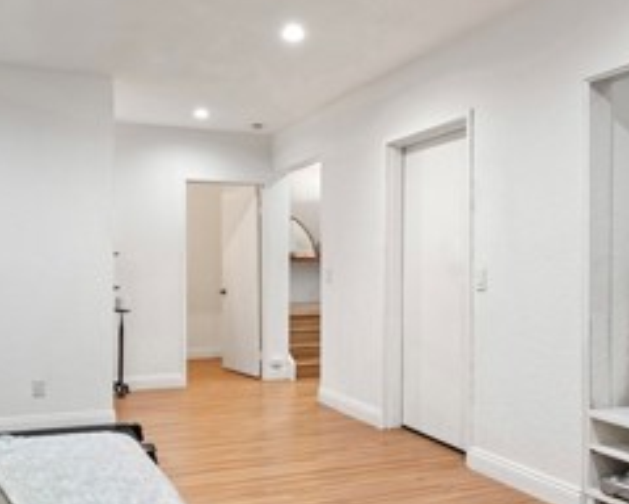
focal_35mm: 35
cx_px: 304
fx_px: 652
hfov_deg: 51.5
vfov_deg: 42.2
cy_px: 265
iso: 200
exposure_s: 1
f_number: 9.5
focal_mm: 14
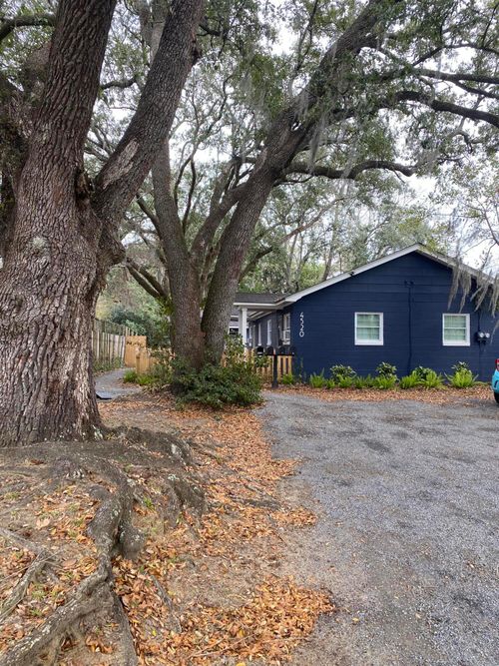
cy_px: 333
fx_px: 500
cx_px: 250
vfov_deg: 67.3
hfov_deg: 53.0
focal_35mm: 26
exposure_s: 1/122
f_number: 1.8
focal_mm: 4.25
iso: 32
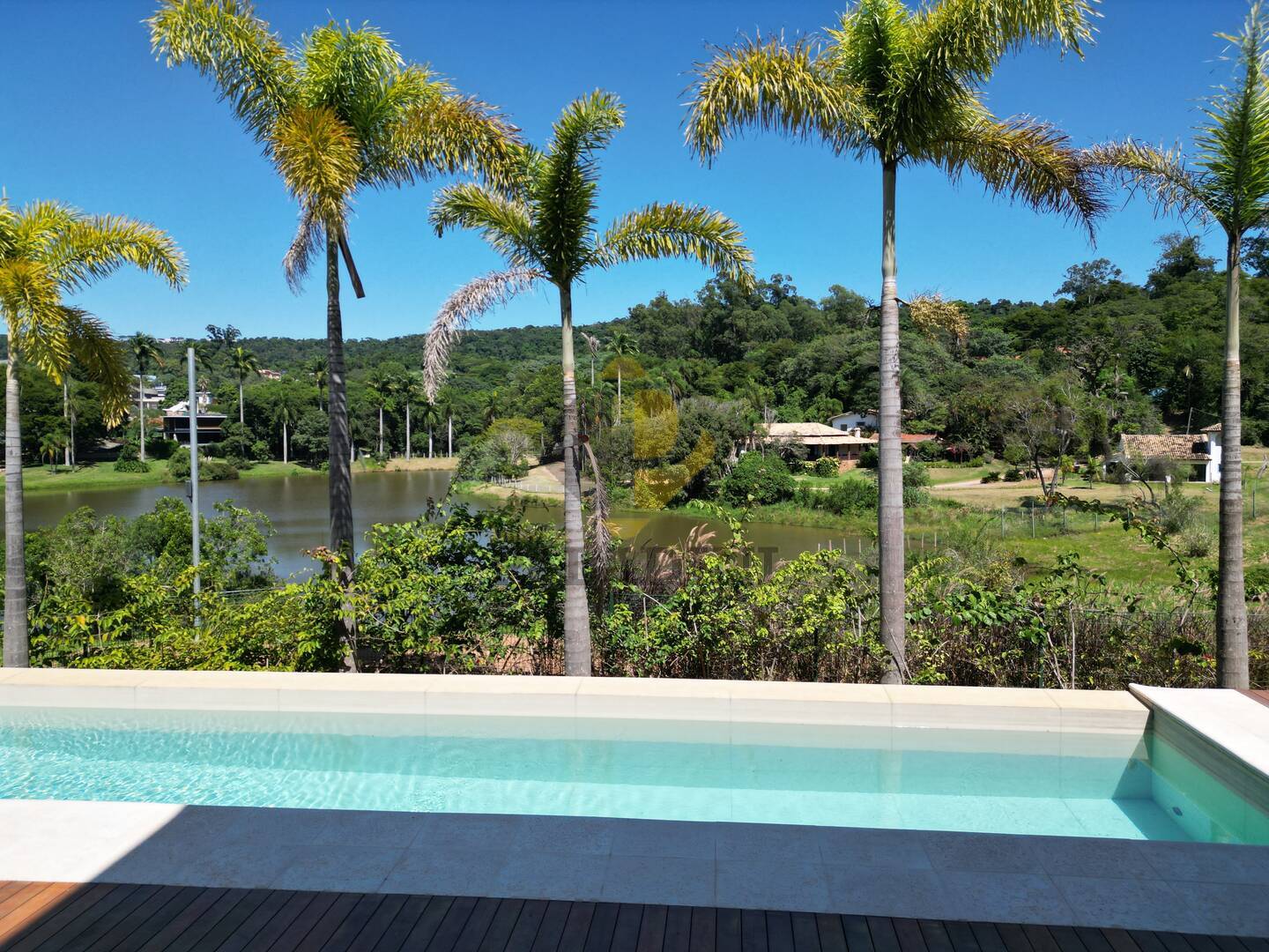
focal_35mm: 24
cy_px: 476
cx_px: 634
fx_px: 880
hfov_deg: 71.6
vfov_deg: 56.8
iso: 160
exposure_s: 1/3200
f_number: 1.7
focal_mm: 6.72
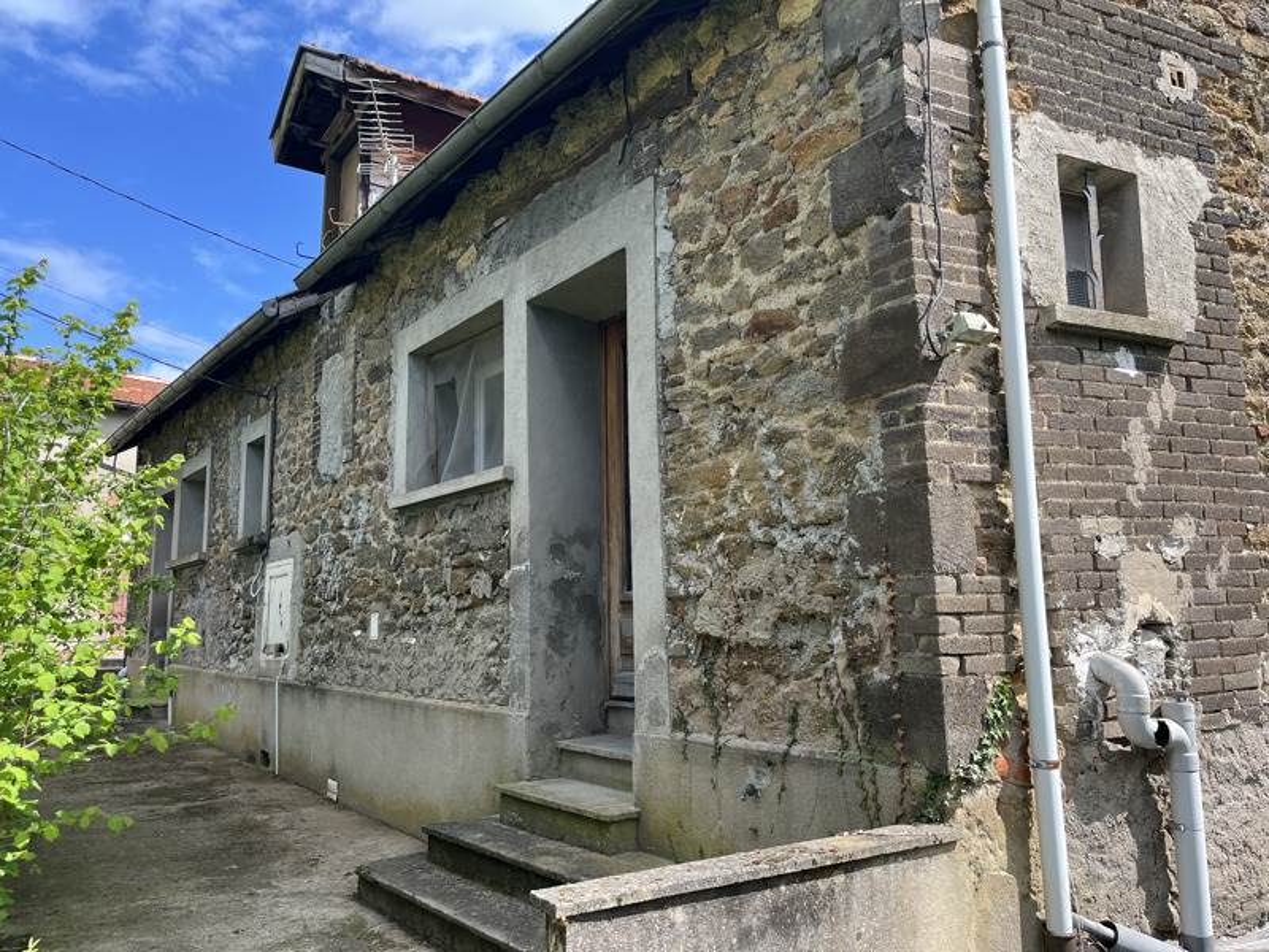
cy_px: 476
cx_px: 634
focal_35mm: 26
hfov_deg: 67.3
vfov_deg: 53.1
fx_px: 953
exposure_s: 1/1252
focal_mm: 5.1
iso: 50
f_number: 1.6
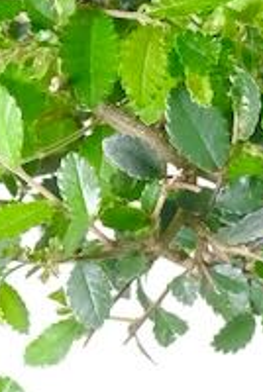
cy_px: 794
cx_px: 314
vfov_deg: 3.2
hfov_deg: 2.1
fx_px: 7054
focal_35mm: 646
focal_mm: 67.1
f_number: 7.1
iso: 1600
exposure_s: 1/30
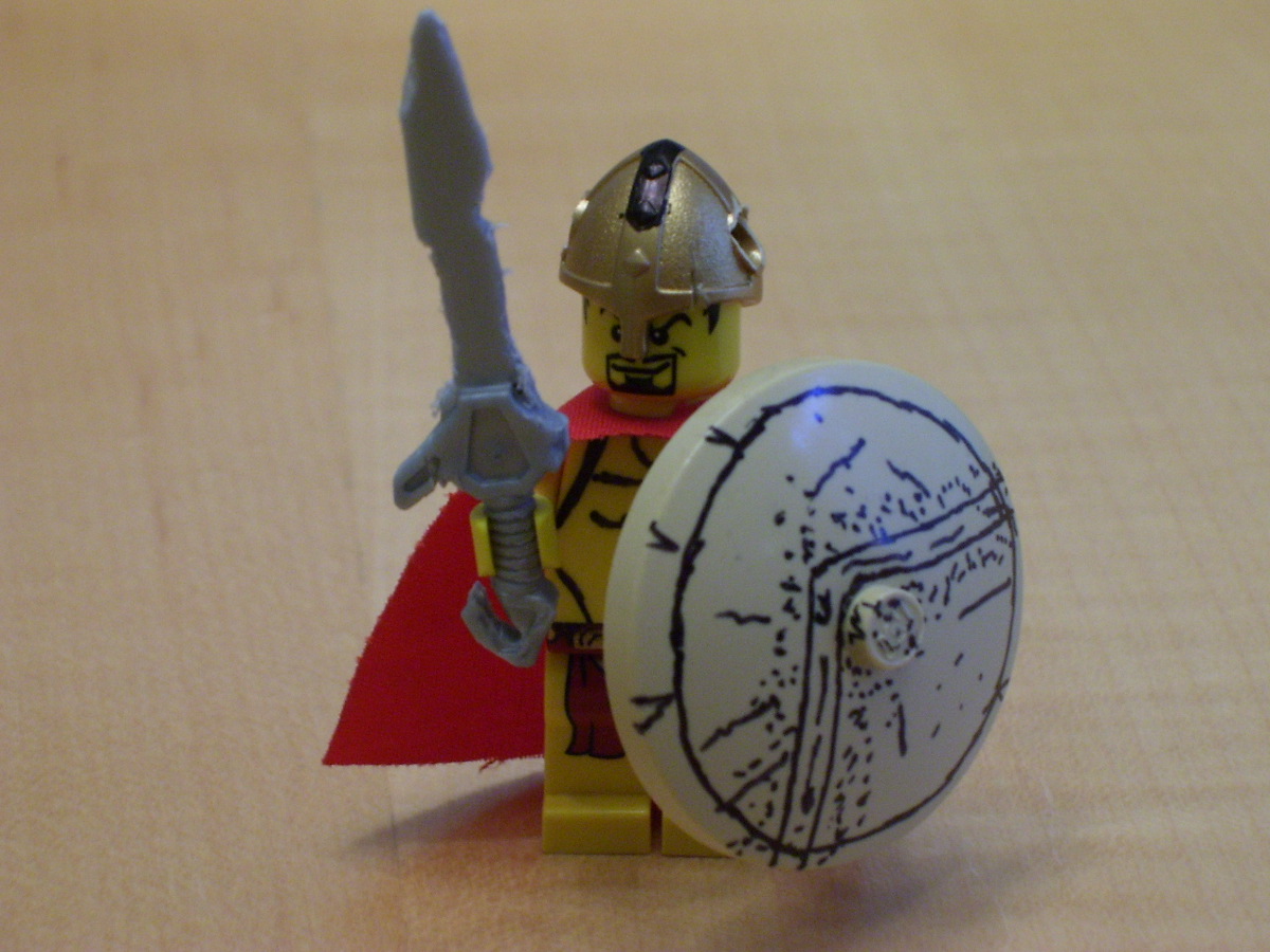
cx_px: 635
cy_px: 476
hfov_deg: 18.2
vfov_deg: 13.7
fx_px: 3962
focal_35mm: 108
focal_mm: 18
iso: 160
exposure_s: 1/8
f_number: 4.6
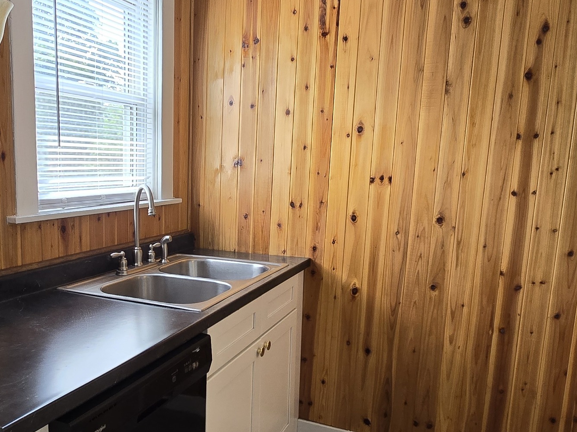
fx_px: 500
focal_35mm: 30
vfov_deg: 46.5
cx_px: 200
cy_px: 261
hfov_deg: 58.8
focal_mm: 2.2
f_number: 2.2
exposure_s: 1/60
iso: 125
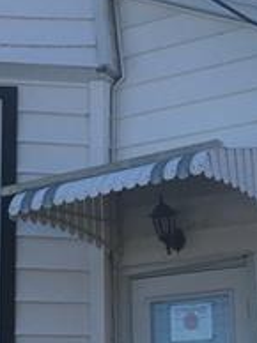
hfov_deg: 12.7
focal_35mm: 115
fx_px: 1141
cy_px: 191
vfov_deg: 17.1
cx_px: 25
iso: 25
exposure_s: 1/962
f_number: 2.2
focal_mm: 4.15
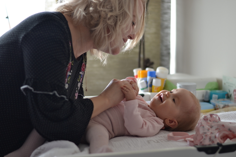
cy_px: 78
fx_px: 492
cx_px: 118
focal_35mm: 75
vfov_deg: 18.2
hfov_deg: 27.0
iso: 100
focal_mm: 50
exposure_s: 1/60
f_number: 1.8
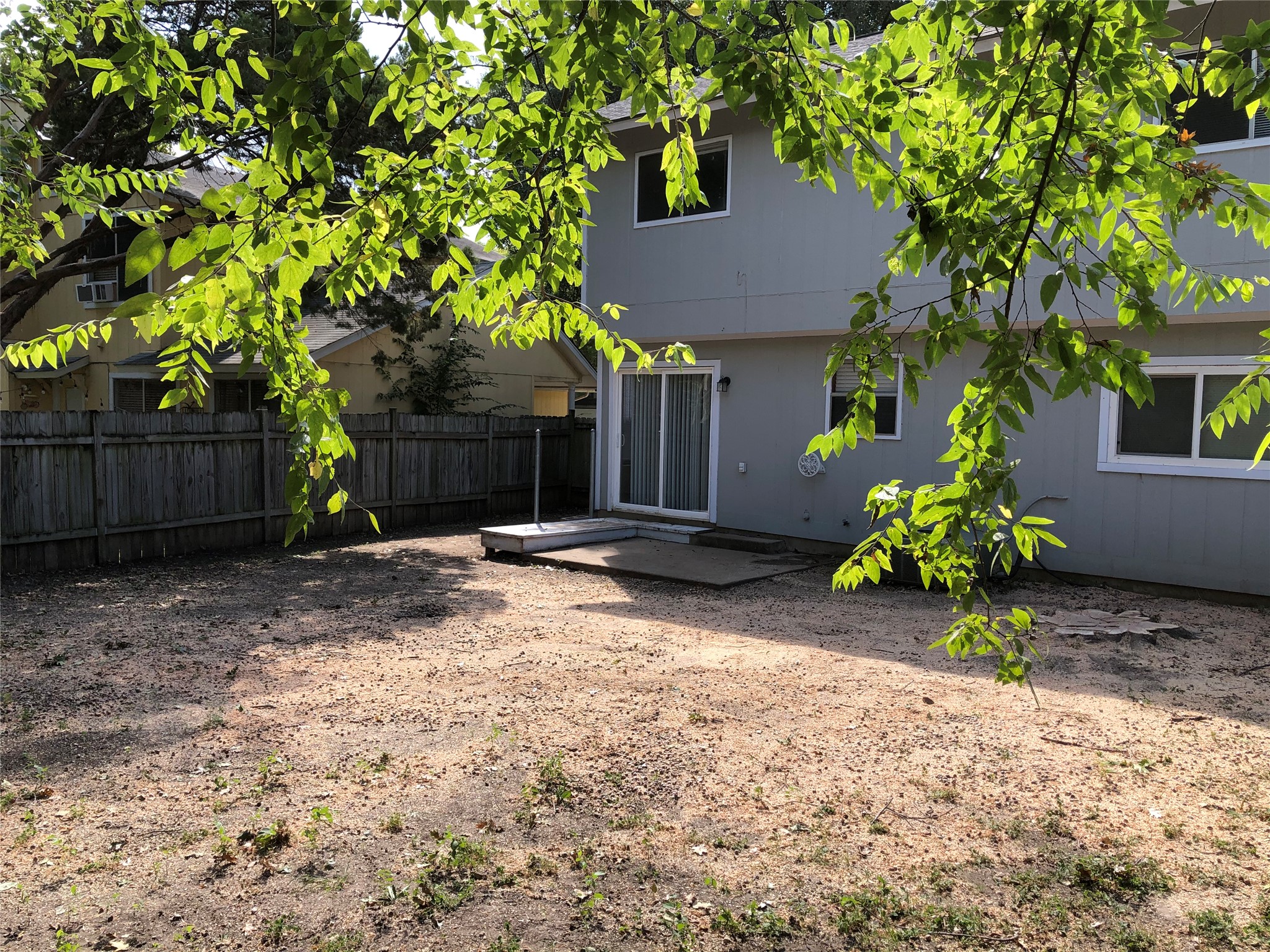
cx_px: 635
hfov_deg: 63.4
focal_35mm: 28
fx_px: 1027
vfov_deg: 49.7
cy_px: 476
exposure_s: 1/546
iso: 20
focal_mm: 3.99
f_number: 1.8
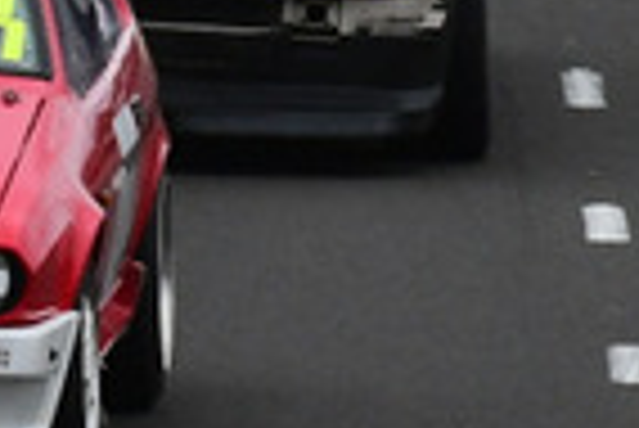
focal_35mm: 3469
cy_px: -374
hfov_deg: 0.6
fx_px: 61637
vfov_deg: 0.4
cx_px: -526
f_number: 11
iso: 640
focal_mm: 410
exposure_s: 1/640
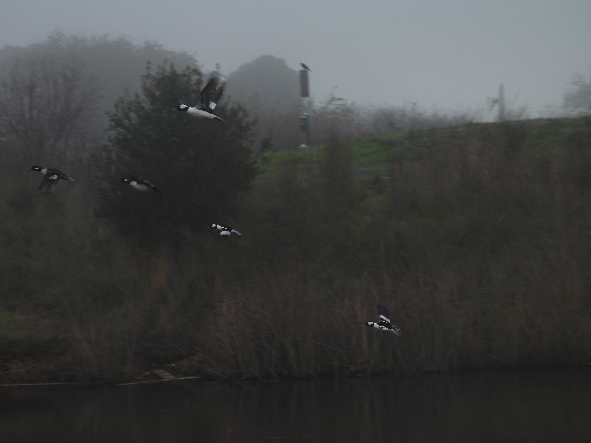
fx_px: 2902
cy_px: 222
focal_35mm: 170
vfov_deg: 8.7
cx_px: 296
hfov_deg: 11.6
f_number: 4.5
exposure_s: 1/250
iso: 100
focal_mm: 30.3
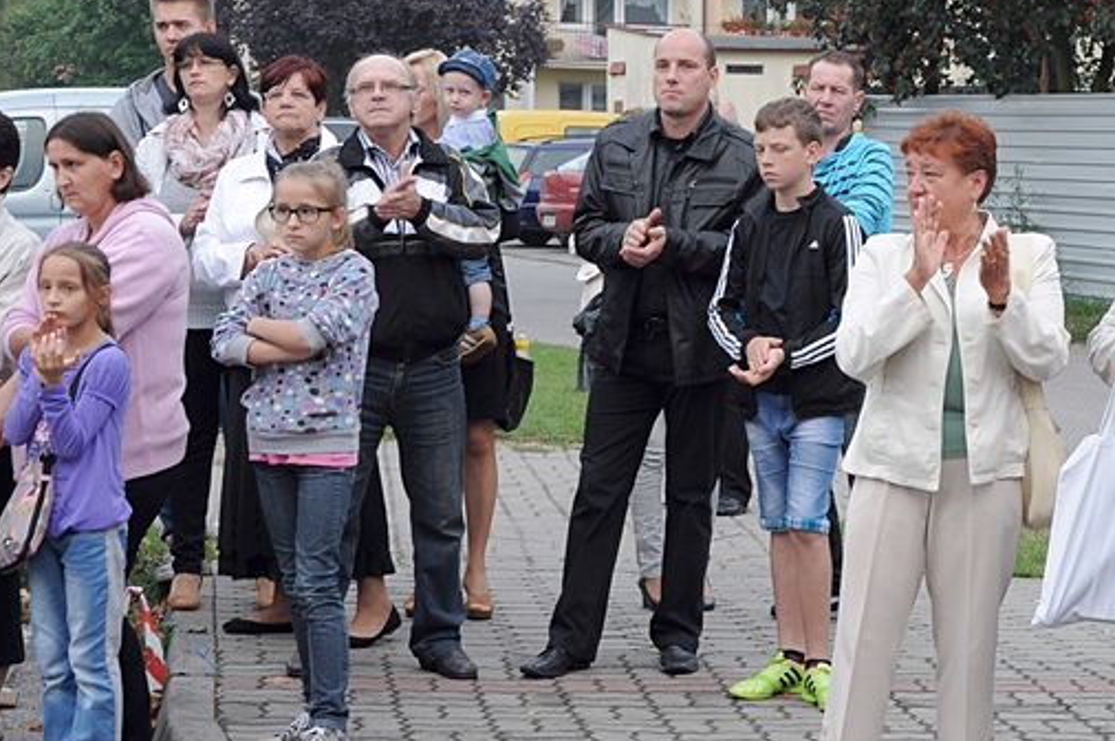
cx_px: 875
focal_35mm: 126
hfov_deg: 16.2
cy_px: 469
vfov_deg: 10.8
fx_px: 3897
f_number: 7.1
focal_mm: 50
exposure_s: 1/125
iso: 500
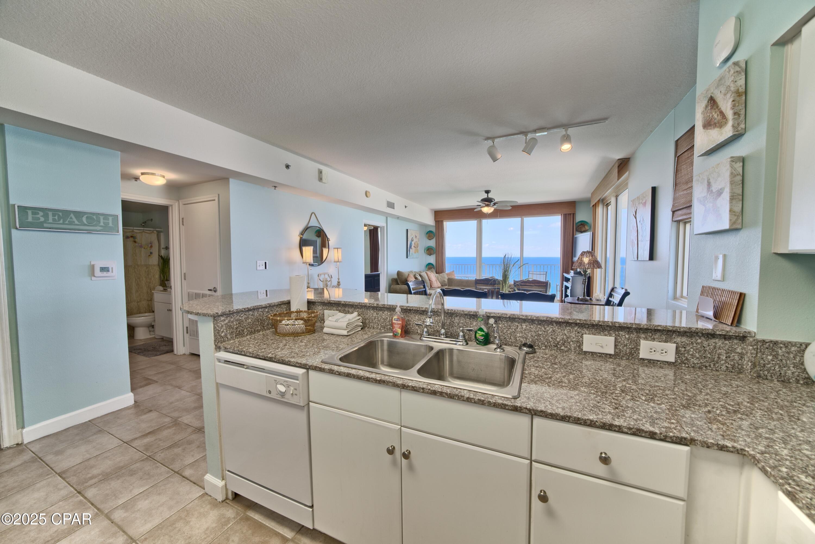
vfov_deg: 85.5
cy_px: 272
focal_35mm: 13
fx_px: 294
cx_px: 408
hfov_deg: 108.3
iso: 500
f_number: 8
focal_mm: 13
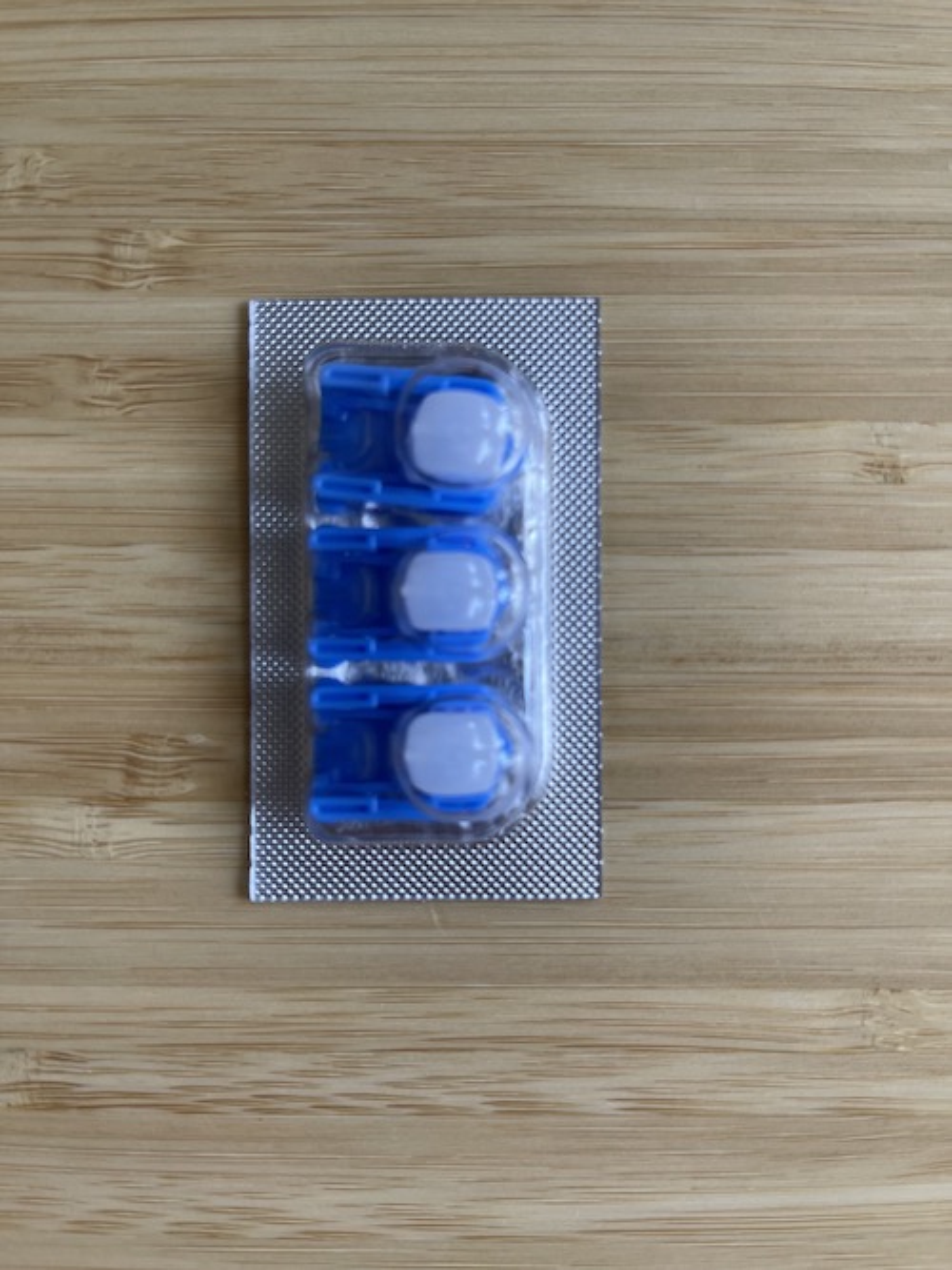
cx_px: 476
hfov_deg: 53.0
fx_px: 954
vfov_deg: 67.3
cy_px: 635
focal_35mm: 26
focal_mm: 5.1
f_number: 1.6
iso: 125
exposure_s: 1/111
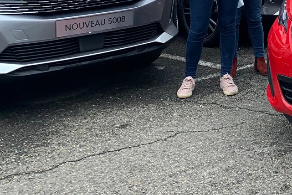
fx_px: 690
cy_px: -72
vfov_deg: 15.2
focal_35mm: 85
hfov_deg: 20.1
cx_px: 455
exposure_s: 1/594
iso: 25
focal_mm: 4.25
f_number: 1.8
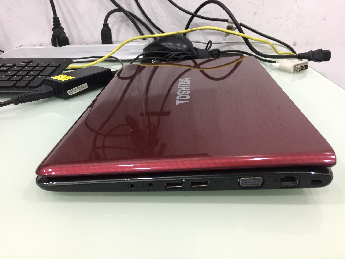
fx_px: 289
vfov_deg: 48.2
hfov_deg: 61.7
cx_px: 172
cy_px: 130
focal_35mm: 29
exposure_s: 1/33
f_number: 2.2
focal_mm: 4.15
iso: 160
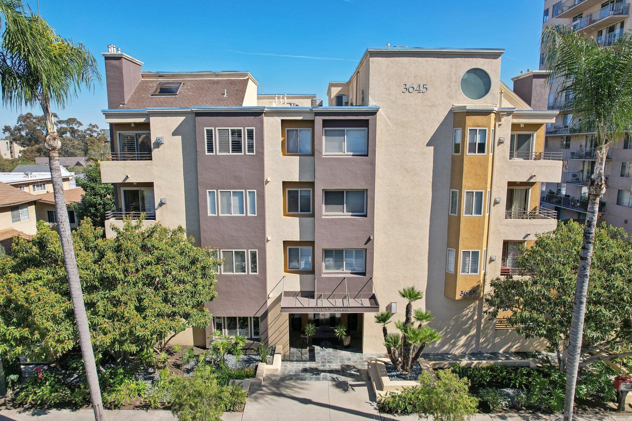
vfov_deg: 57.2
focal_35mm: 22
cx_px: 316
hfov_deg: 78.6
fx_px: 386
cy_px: 210
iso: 100
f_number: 2.8
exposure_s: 1/1500
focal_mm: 8.4
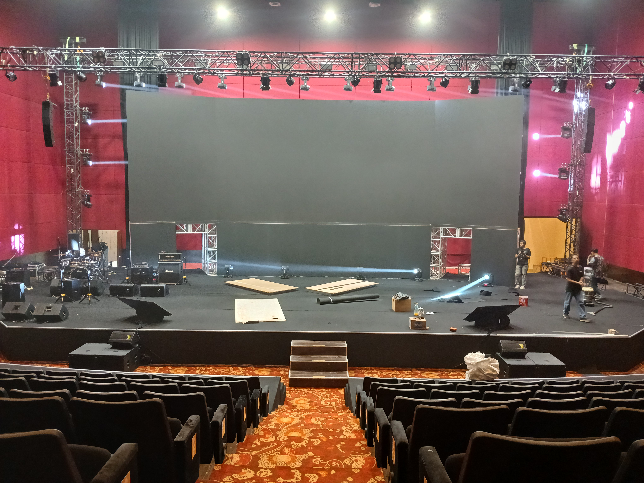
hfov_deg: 67.3
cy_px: 242
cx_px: 322
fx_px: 484
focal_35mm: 26
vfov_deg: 53.1
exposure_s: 1/25
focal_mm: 3.98
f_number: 1.8
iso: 400
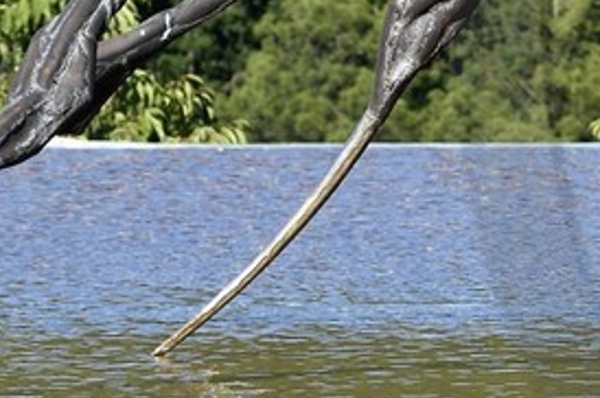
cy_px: 17
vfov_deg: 1.8
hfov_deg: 2.7
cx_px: 1345
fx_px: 12618
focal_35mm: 758
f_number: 11
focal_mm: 130
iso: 200
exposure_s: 1/320
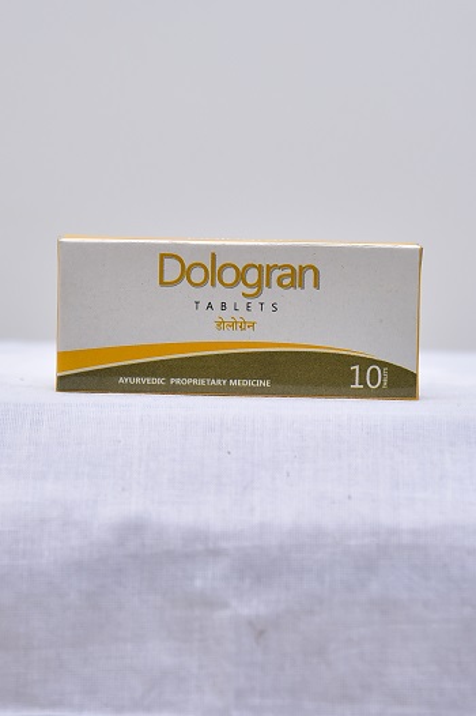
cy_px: 358
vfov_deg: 26.0
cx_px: 238
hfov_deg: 17.5
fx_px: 1549
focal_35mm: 78
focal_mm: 78
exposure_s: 1/125
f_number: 4
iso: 1250
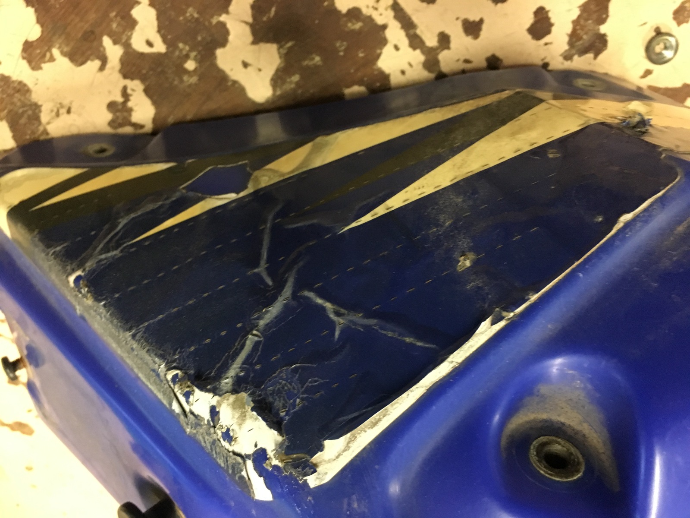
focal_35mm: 29
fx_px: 578
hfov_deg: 61.7
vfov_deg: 48.2
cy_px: 259
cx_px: 345
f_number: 2.2
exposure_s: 1/17
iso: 250
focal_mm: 4.15
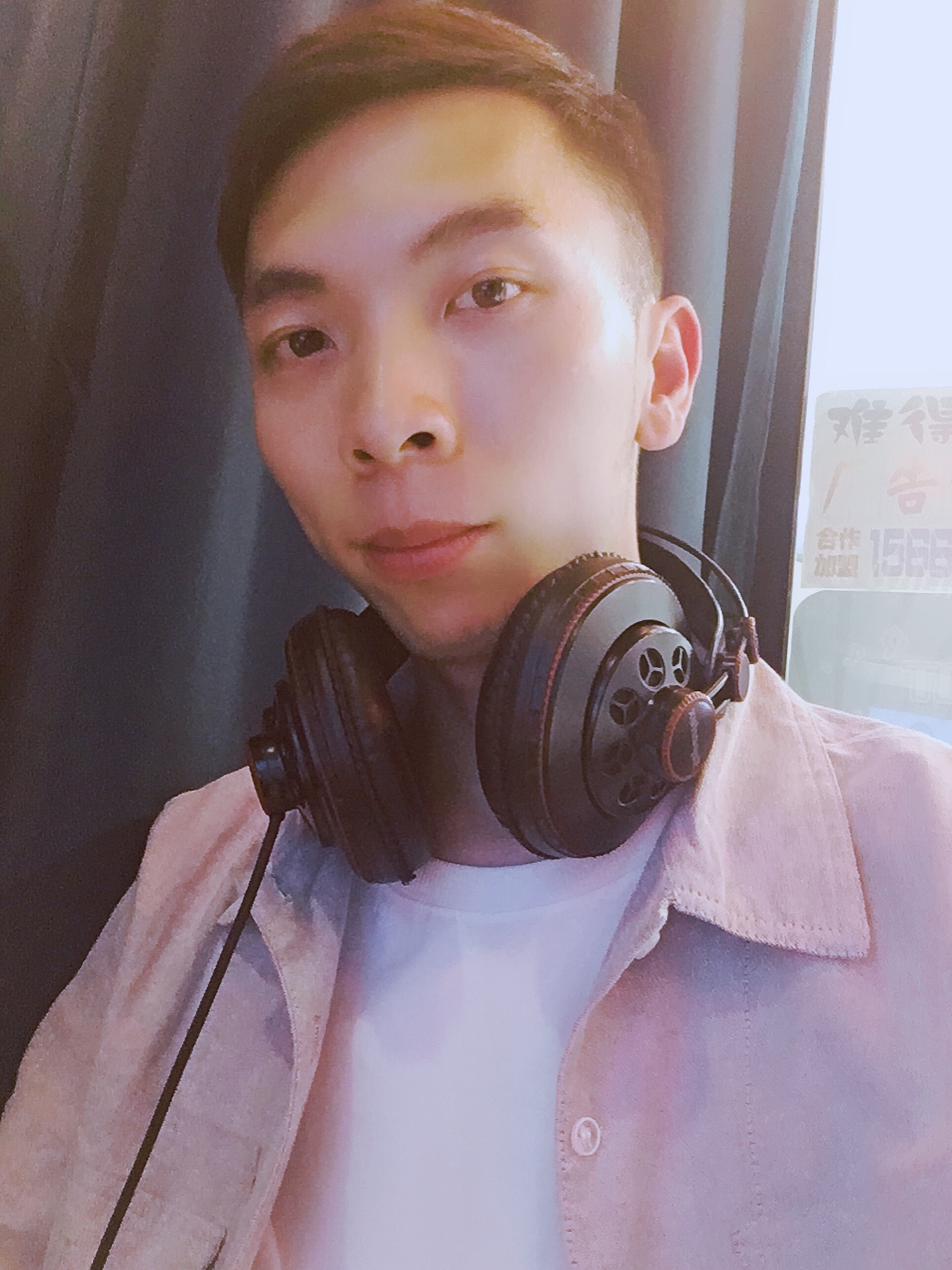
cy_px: 635
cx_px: 476
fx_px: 1137
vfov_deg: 58.4
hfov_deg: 45.4
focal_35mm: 31
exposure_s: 1/20
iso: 250
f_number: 2.2
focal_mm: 2.65
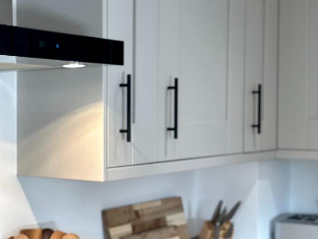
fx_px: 652
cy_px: 134
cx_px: 93
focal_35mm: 71
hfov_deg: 27.1
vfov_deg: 20.7
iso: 160
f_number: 1.78
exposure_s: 1/50
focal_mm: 6.86
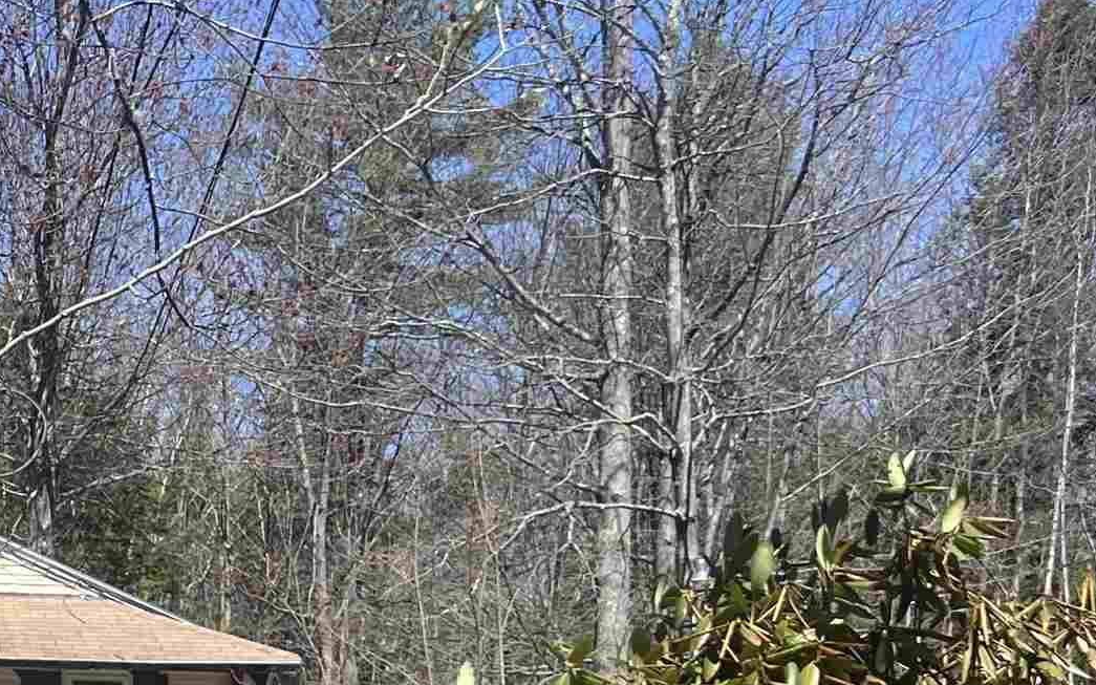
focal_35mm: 81
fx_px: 2419
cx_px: -222
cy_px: 769
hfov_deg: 23.3
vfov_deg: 15.6
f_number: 1.5
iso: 50
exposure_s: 1/2695
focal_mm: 5.7
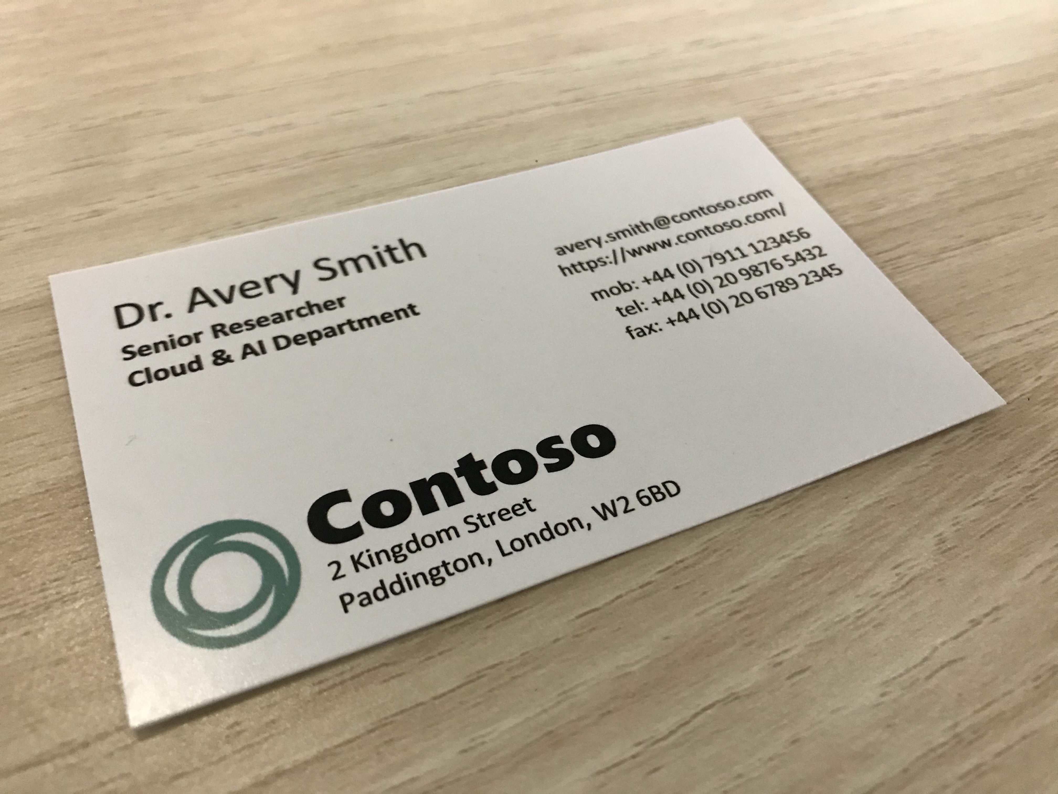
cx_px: 529
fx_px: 856
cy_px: 397
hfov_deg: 63.4
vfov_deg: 49.7
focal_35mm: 28
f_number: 1.8
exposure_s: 1/15
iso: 100
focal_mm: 3.99
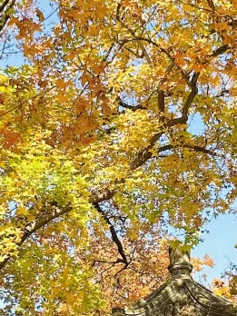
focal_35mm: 58
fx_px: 529
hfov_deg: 25.1
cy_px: 210
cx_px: 154
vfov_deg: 33.0
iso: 40
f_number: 2.2
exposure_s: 1/477
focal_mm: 2.22
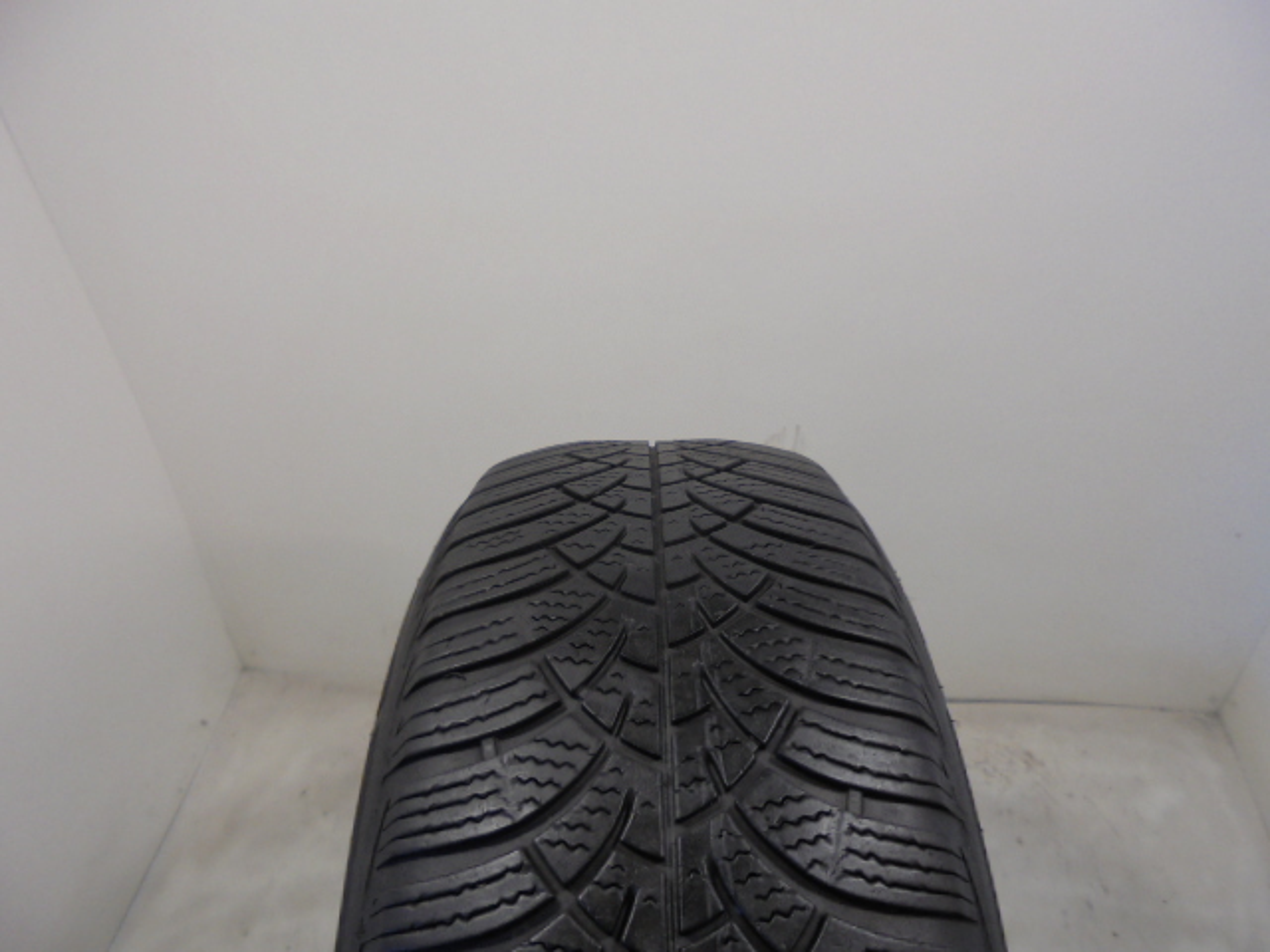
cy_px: 476
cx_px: 635
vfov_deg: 53.1
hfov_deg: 67.3
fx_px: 954
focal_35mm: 26
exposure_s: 1/30
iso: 100
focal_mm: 4.6
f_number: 3.5
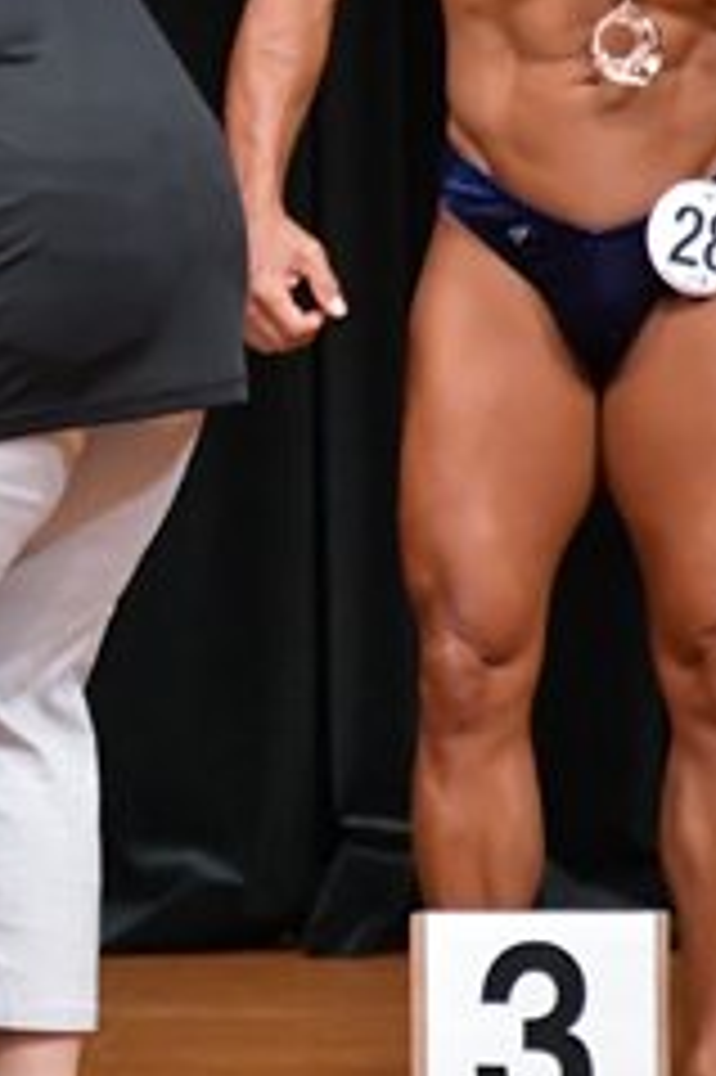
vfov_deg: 2.2
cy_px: 203
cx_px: -822
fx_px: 27604
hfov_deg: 1.5
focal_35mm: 924
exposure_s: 1/400
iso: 5000
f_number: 5.6
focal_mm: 190
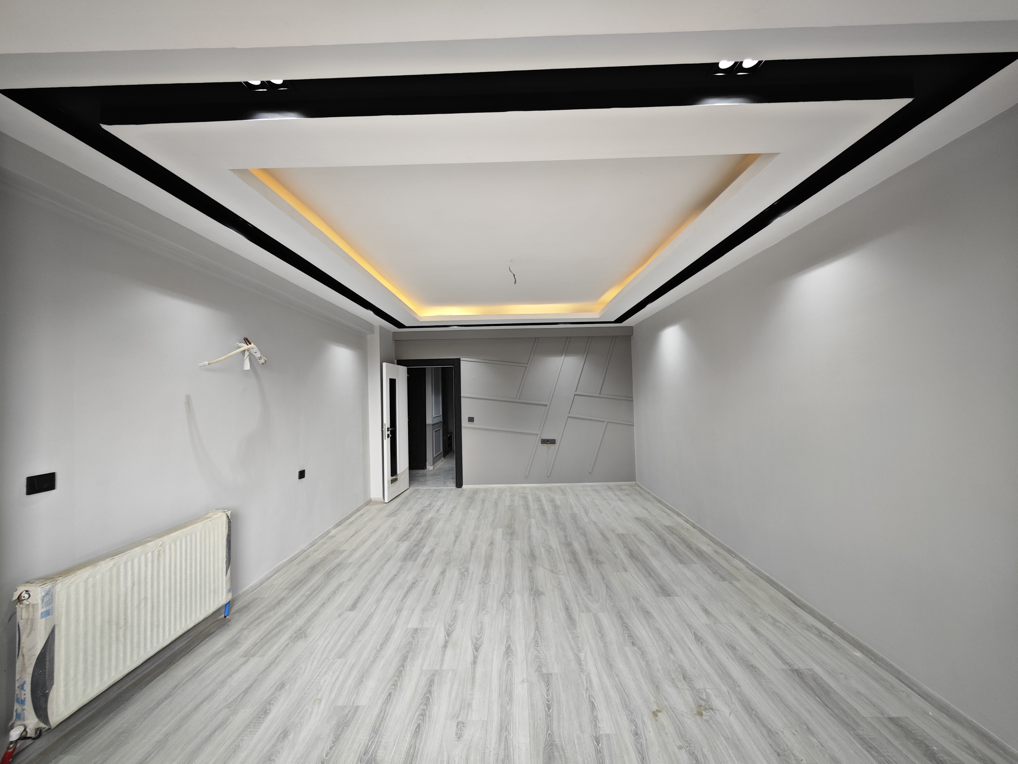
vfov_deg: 94.5
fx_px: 353
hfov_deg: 110.5
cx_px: 509
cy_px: 382
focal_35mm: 12
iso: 80
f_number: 1.8
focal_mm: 2.03
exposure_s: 1/50
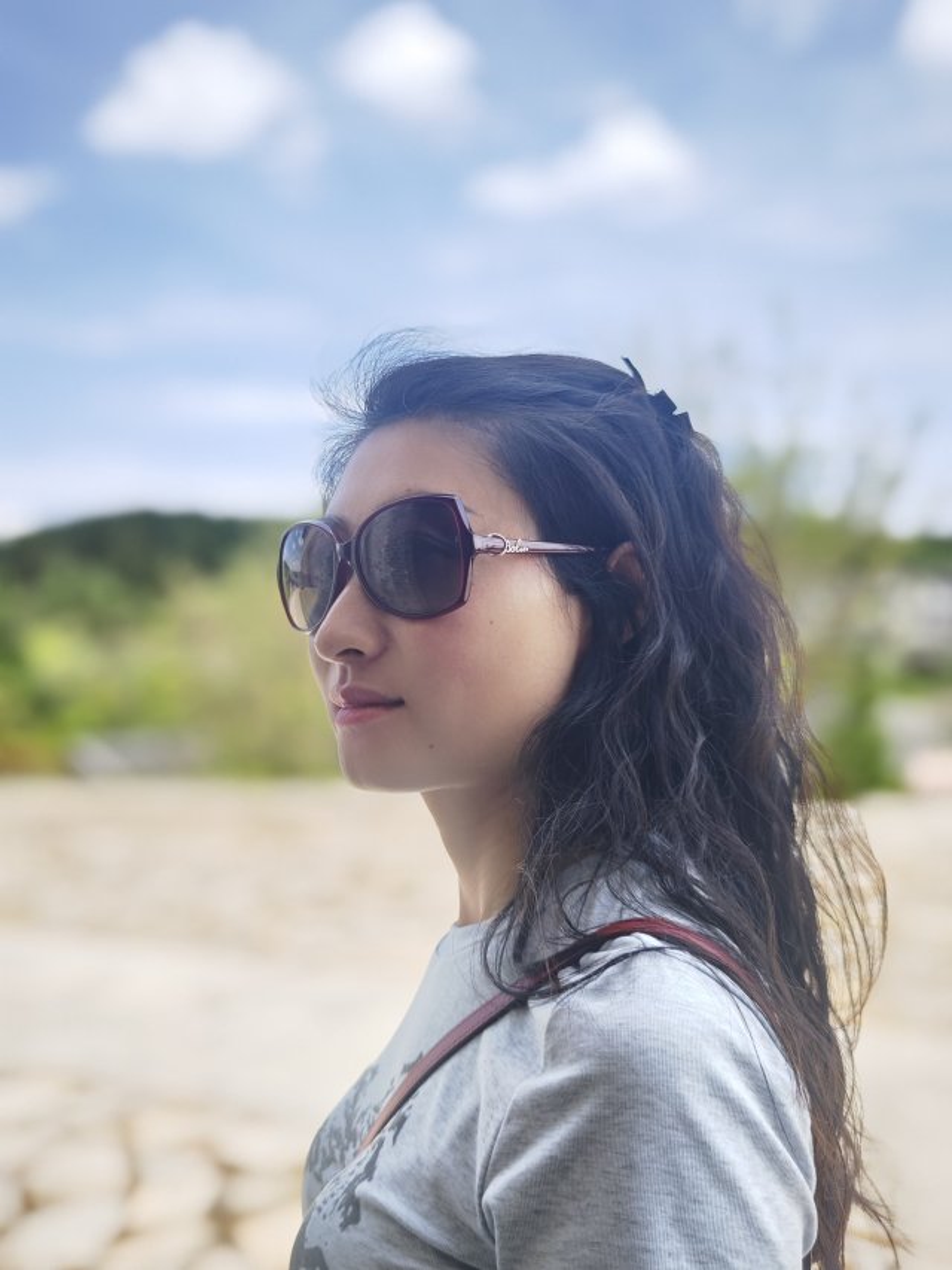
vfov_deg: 52.6
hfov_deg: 40.7
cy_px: 635
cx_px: 476
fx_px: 1283
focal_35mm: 35
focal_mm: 8.72
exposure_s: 1/899
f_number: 1.63
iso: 50
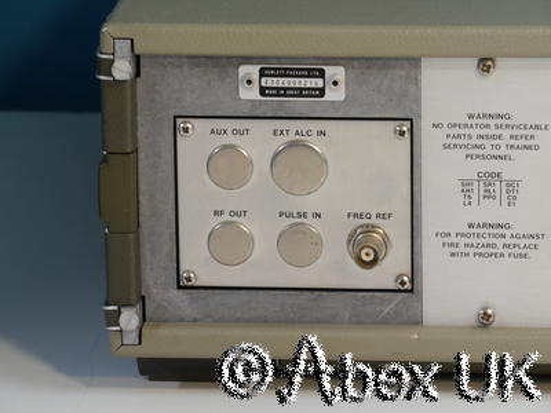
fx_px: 4457
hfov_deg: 7.1
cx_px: 276
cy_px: 206
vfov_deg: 5.3
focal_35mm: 280
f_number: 13
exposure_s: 1/3.2
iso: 400
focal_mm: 140
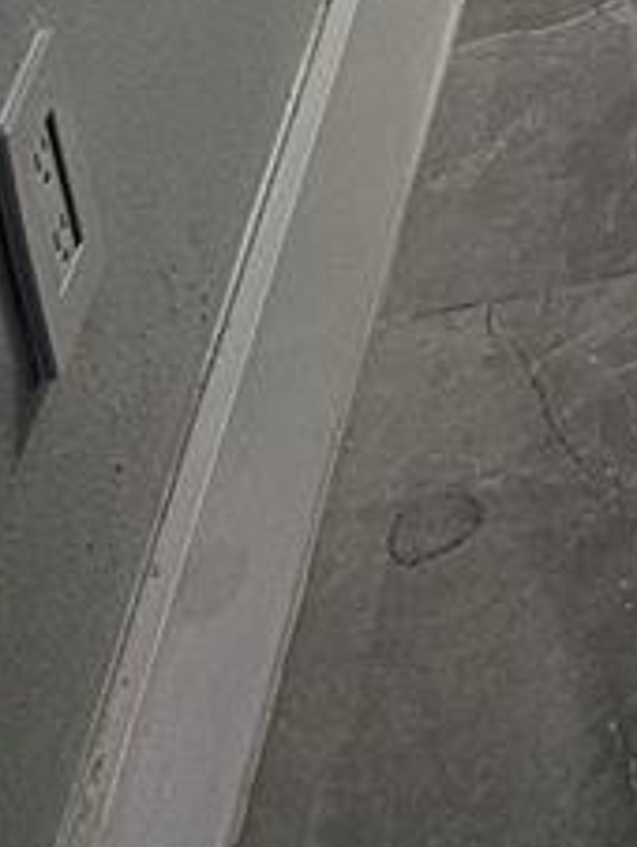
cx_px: 1652
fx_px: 2988
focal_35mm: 122
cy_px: -1315
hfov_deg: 10.2
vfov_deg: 12.1
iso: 250
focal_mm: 6.3
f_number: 1.7
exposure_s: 1/120
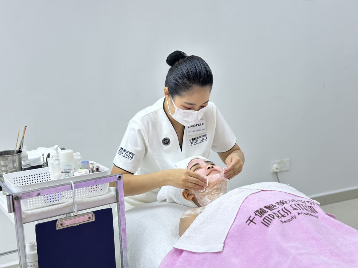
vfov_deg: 30.3
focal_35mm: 48
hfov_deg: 39.7
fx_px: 496
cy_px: 134
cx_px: 179
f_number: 1.78
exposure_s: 1/134
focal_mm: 6.86
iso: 64
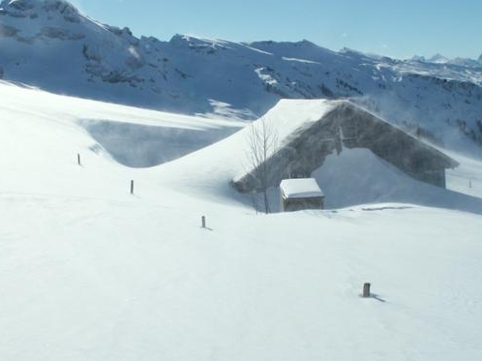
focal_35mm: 45
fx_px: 626
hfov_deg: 42.1
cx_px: 257
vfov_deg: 32.1
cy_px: 157
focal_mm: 5.86
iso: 50
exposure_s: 1/400
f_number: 8
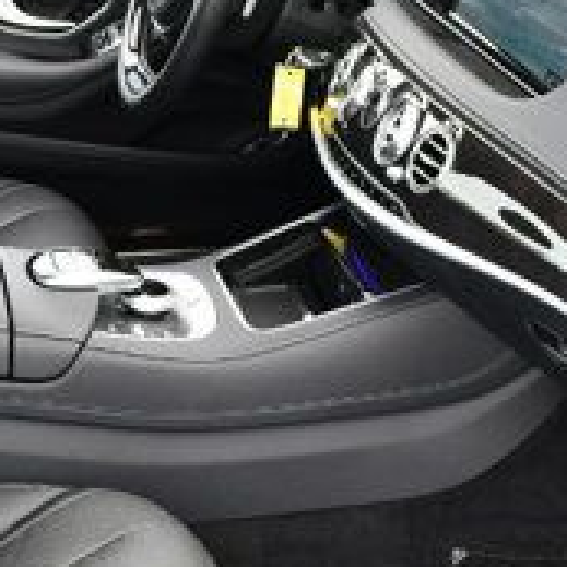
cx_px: 147
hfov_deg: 20.3
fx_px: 1575
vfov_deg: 20.1
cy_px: 472
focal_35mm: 85
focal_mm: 18
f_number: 4.5
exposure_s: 1/250
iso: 400
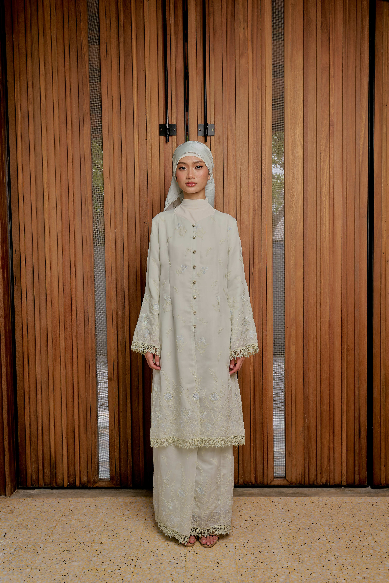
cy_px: 292
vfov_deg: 54.4
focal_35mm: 35
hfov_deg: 37.8
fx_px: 567
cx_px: 194
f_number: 8
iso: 200
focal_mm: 35
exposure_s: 1/125
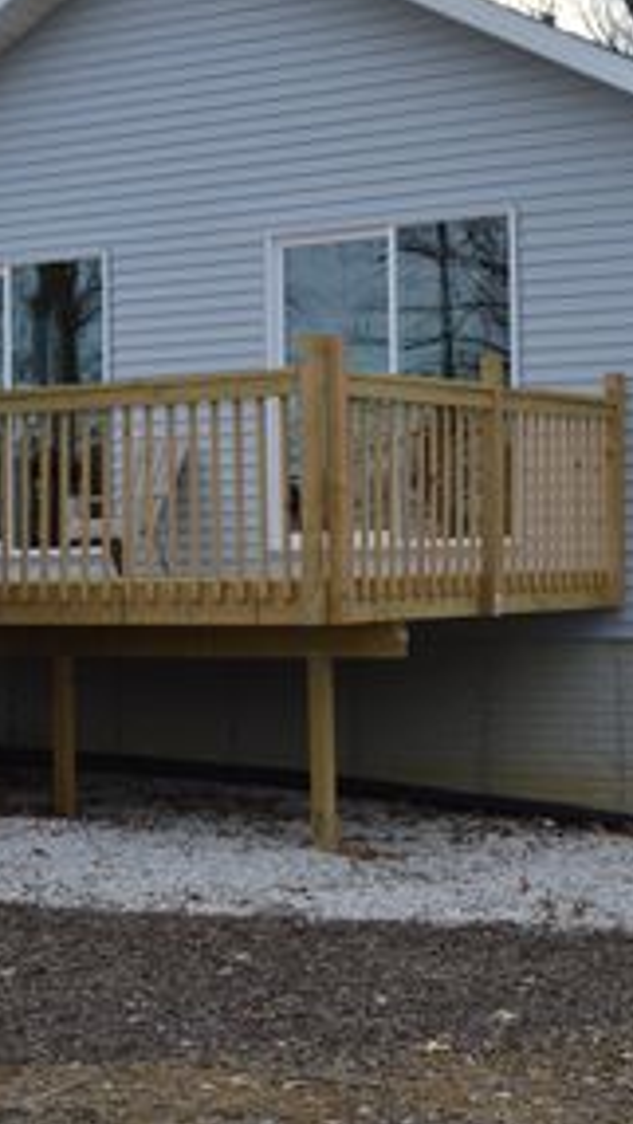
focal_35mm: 77
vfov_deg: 27.5
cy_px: 525
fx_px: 2296
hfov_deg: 15.7
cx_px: 381
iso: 110
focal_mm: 28
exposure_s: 1/125
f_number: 5.6
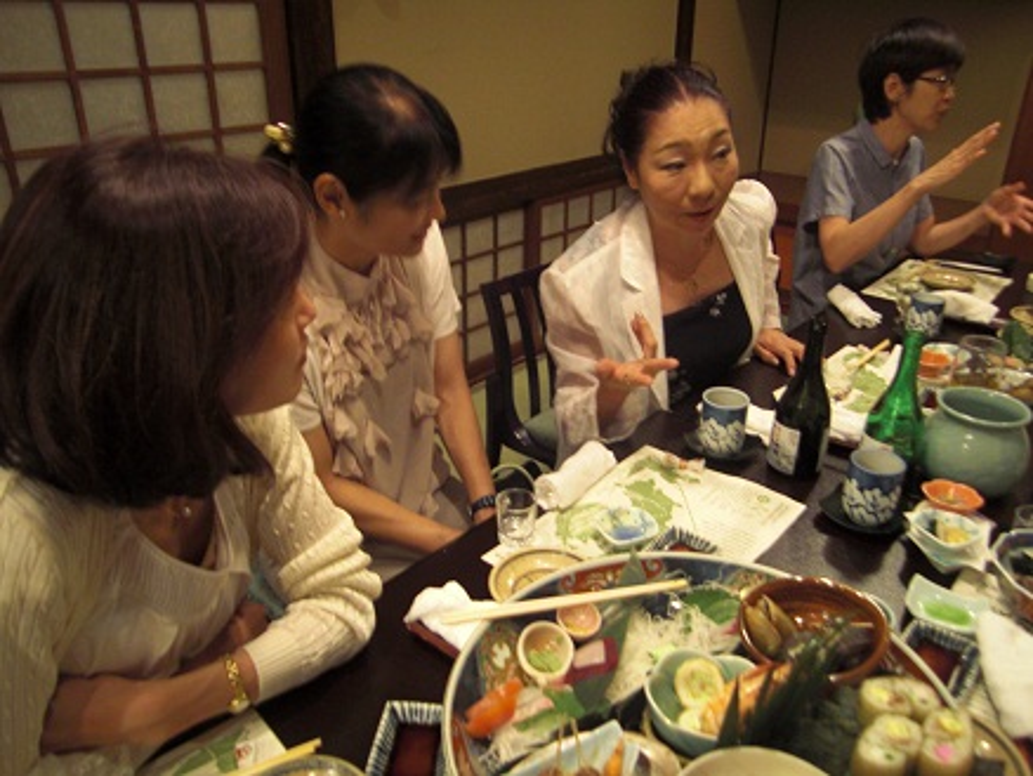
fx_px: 836
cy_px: 388
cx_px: 516
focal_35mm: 28
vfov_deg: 49.8
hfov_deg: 63.4
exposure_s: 1/8
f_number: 2.6
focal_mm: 4.9
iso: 200
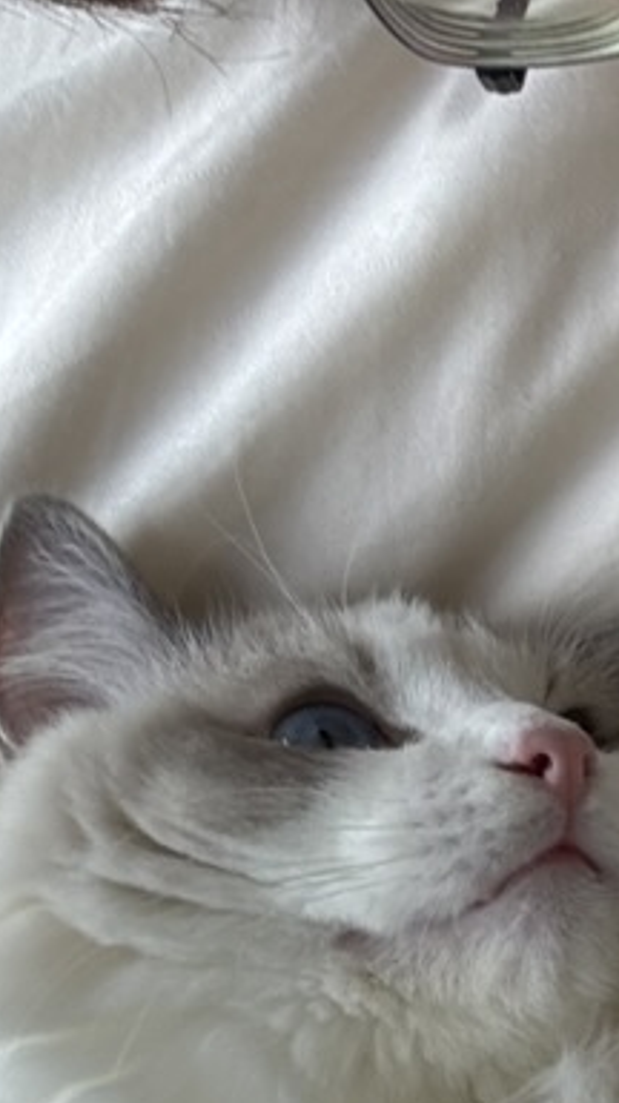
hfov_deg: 13.5
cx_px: 759
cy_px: 868
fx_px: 2544
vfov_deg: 24.1
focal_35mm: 87
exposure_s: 1/60
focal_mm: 2.69
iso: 80
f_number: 1.9
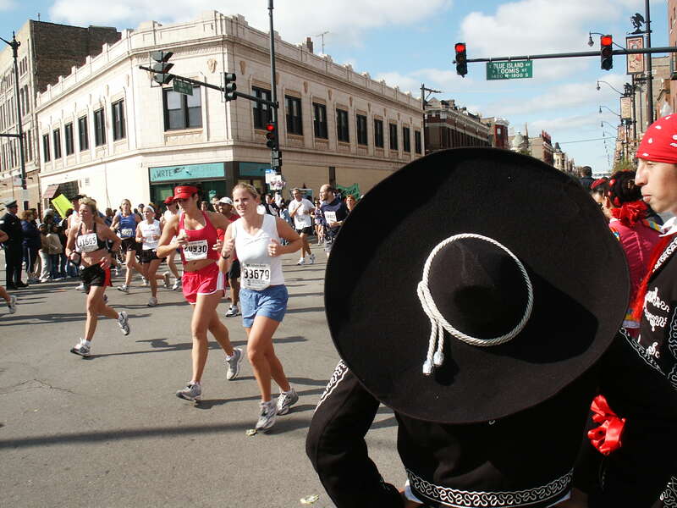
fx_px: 685
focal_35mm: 35
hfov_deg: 52.6
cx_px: 338
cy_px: 254
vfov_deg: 40.7
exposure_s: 1/180
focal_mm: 7.19
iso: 64
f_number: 6.7
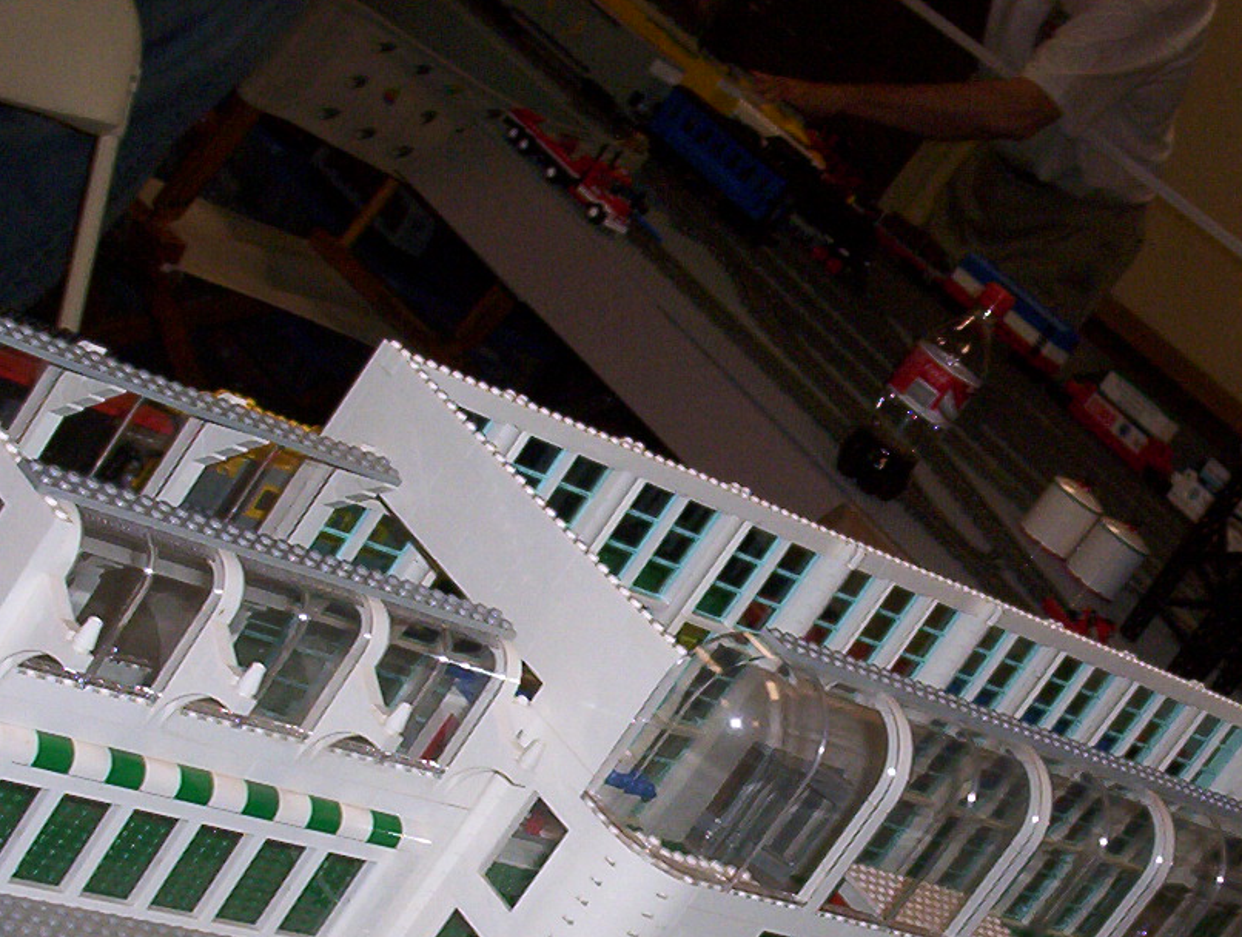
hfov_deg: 24.5
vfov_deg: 18.5
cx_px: 838
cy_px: 766
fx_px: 2840
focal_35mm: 79
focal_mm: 6
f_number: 4.5
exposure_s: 1/30
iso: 140
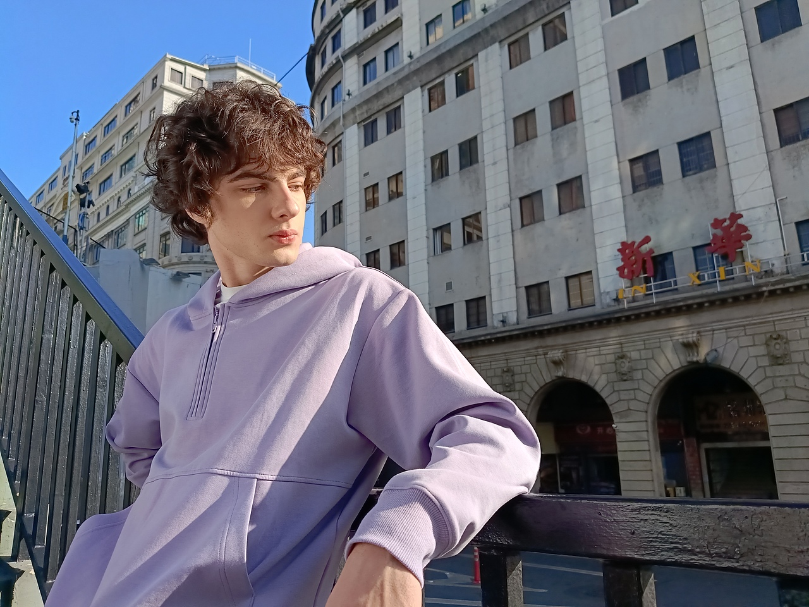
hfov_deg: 67.3
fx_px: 608
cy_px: 304
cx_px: 404
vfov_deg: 53.1
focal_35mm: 26
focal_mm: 4.84
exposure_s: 1/714
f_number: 1.88
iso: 50
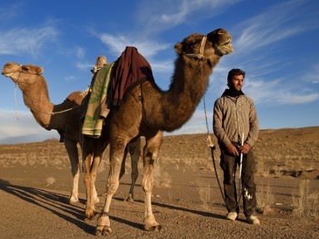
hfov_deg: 44.8
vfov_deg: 34.4
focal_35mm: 42
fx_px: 387
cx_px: 152
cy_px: 121
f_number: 9
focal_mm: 38
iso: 200
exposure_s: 1/320
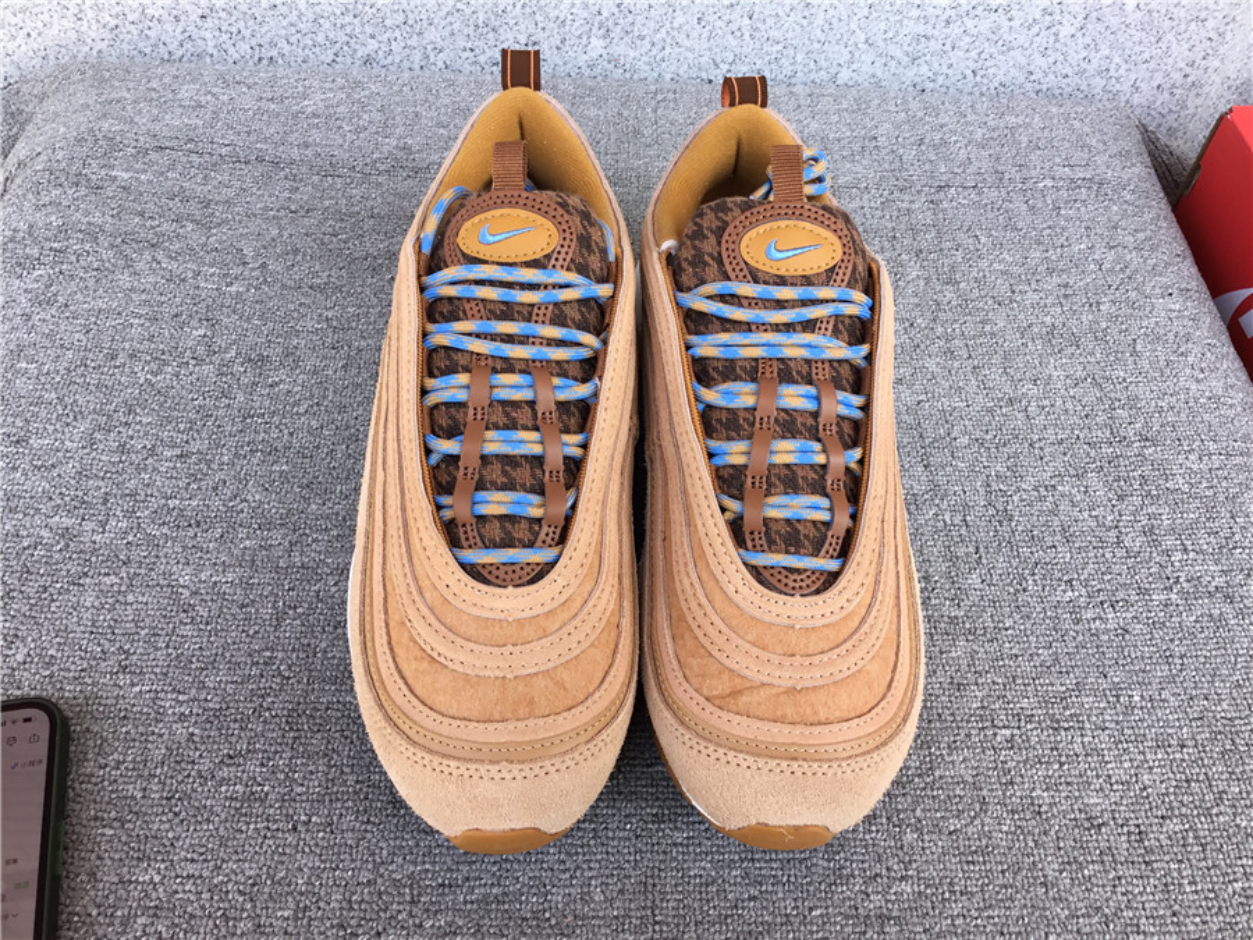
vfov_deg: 45.4
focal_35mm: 31
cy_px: 470
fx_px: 1122
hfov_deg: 58.4
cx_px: 626
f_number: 2.4
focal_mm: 3.3
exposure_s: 1/140
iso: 25
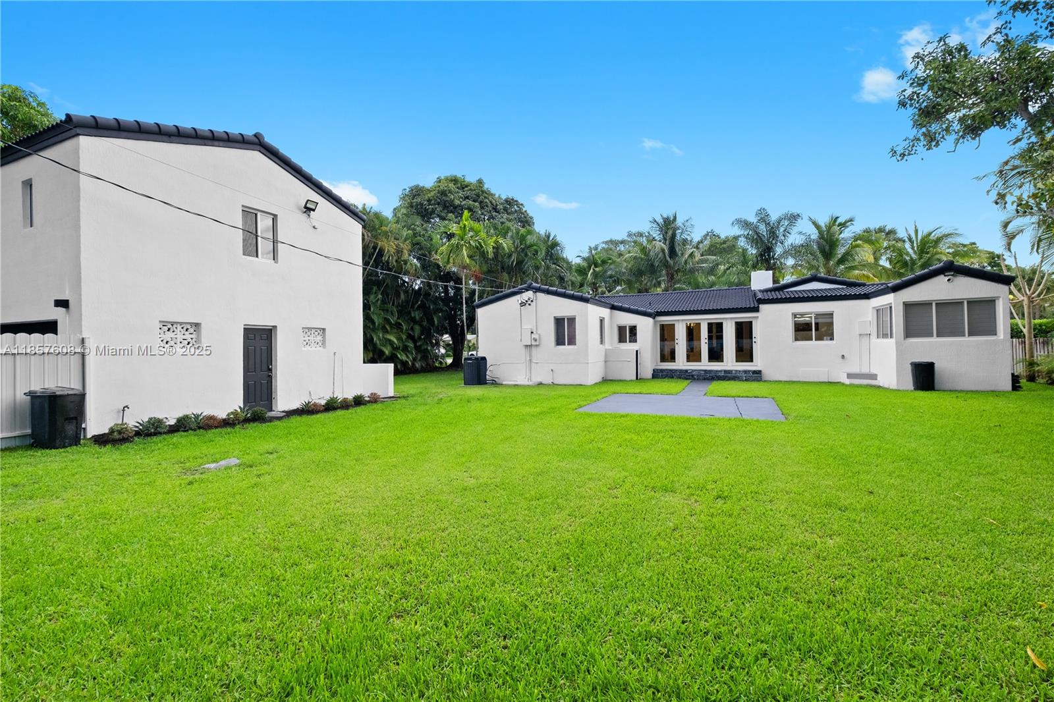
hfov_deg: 100.4
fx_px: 439
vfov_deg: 77.3
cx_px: 527
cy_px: 351
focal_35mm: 15
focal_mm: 10
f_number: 8
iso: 640
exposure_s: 1/100
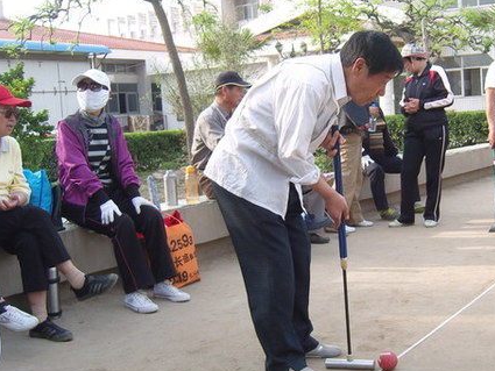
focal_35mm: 48
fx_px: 687
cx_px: 327
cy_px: 220
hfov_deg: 39.2
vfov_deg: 30.2
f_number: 2.8
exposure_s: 1/250
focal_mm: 7.3
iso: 100
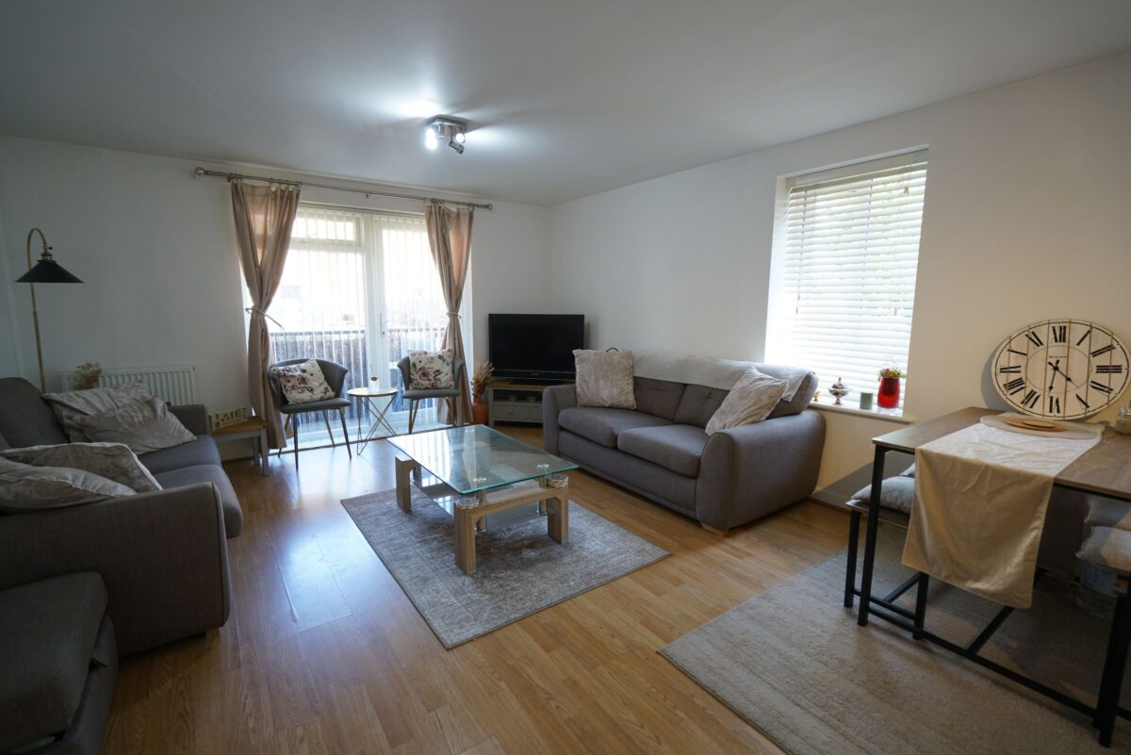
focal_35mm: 16
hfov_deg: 96.7
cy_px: 378
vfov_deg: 73.8
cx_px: 566
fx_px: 503
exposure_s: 1/50
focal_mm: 16
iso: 400
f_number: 4
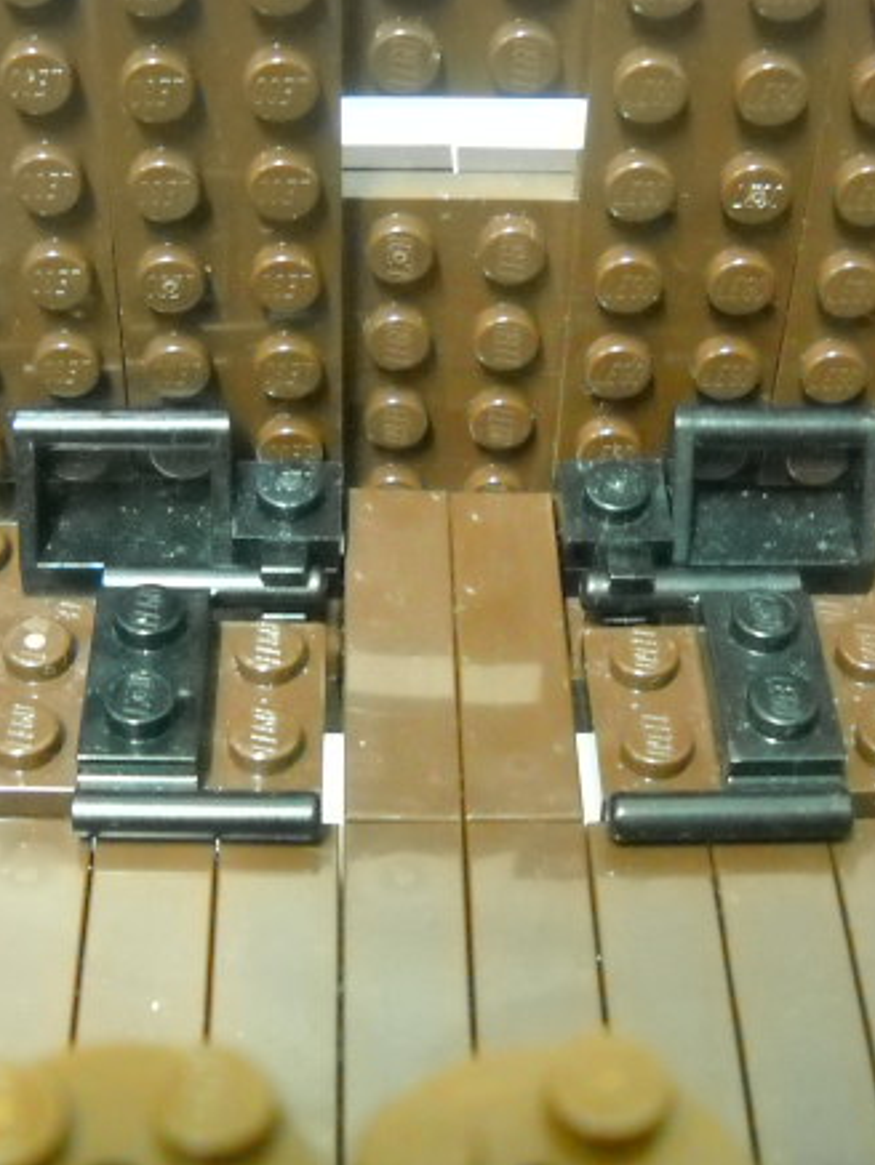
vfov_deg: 32.2
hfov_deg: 24.4
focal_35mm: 60
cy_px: 549
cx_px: 421
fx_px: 2021
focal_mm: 6.72
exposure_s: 1/1.5
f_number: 3.1
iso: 800
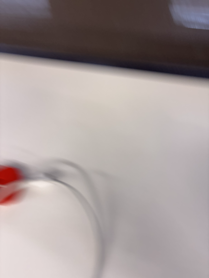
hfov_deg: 53.1
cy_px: 139
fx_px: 209
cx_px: 104
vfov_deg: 67.3
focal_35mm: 26
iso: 500
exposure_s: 1/60
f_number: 1.6
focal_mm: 5.96
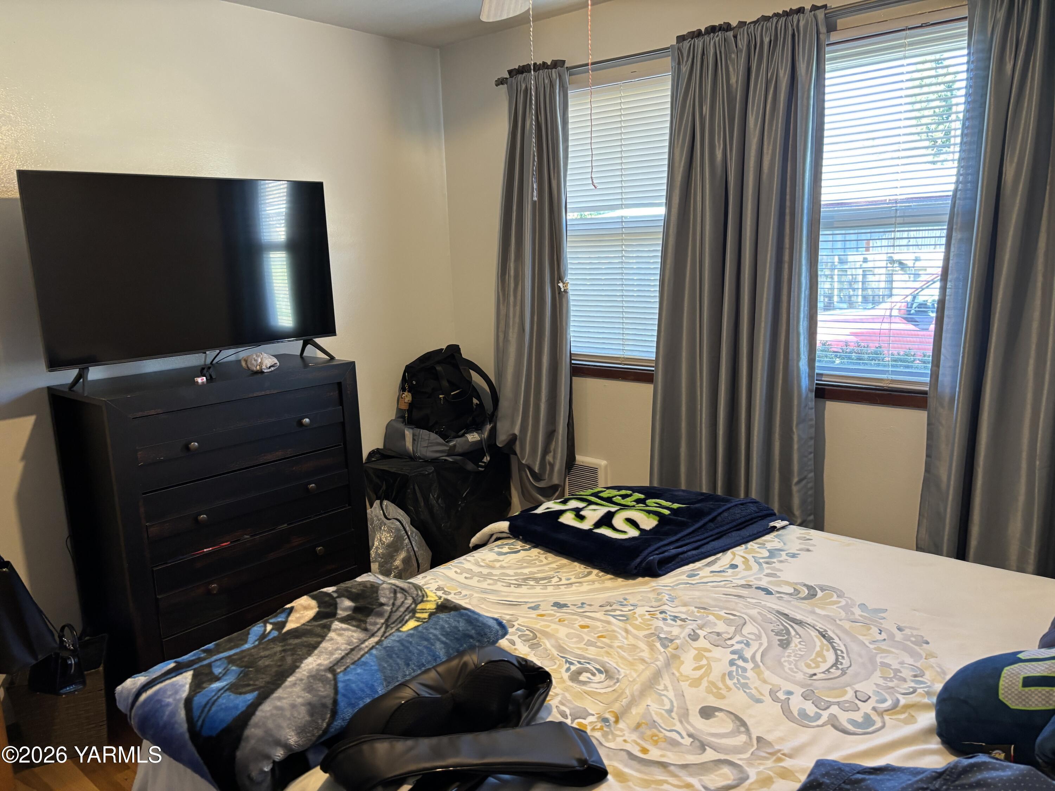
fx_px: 792
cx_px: 528
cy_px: 396
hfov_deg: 67.3
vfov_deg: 53.1
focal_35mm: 26
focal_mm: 5.96
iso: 250
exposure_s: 1/60
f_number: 1.6
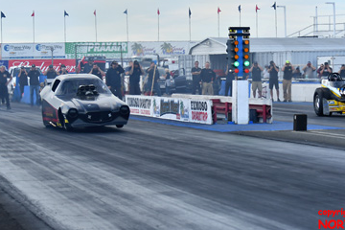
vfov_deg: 9.4
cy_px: 101
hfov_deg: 14.0
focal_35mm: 146
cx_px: 218
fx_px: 1399
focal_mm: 70
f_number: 4.5
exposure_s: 1/800
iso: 320
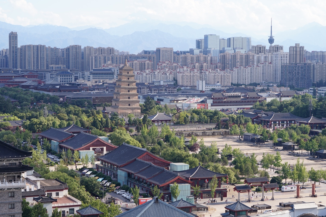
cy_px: 108
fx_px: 788
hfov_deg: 23.4
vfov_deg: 15.7
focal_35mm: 87
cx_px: 163
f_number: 9
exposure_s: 1/160
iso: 200
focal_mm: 87
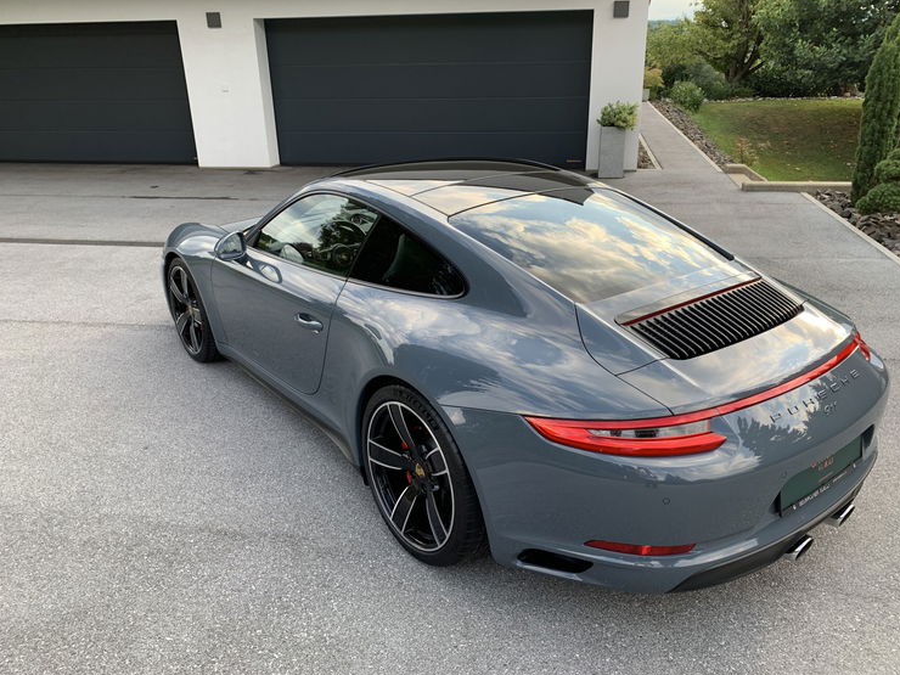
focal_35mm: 27
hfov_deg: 65.3
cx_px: 457
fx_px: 702
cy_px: 339
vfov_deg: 51.4
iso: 25
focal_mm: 4.25
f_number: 1.8
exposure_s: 1/149
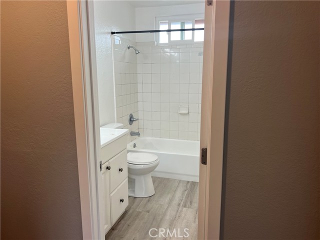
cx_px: 160
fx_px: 240
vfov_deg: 53.1
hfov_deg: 67.3
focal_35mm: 26
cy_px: 120
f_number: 1.5
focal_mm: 5.7
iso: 50
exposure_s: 1/120
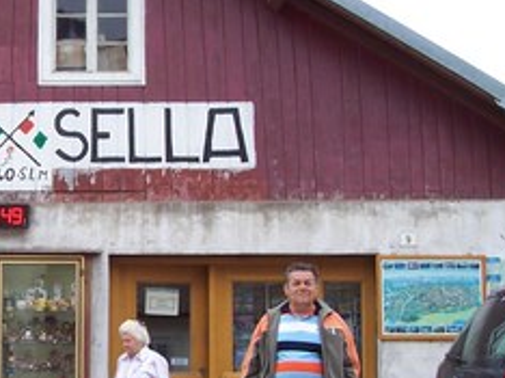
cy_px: 233
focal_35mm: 80
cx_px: 22
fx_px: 1166
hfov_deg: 23.6
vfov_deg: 18.4
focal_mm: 5.6
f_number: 5.6
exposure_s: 1/125
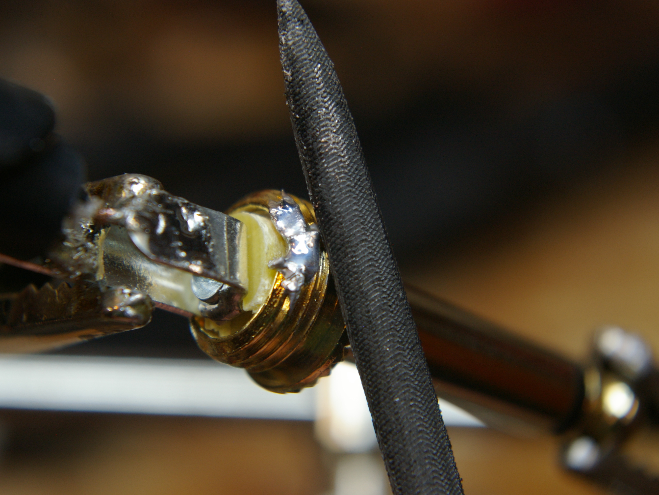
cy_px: 248
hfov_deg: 21.9
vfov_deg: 16.5
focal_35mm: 90
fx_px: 1705
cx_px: 319
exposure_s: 1/30
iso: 400
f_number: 8
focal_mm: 55
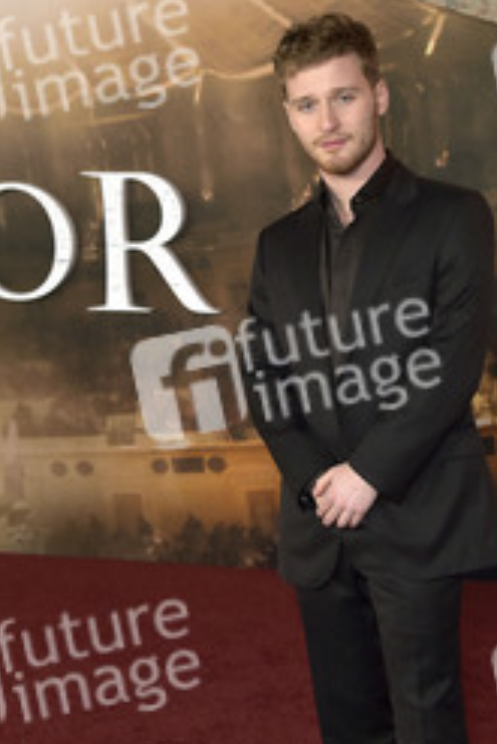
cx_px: 375
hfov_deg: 16.8
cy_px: 521
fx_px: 1675
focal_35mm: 81
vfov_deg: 24.9
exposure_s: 1/250
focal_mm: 50
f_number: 5.6
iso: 1000
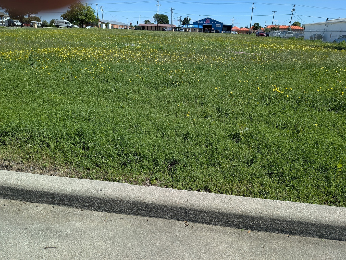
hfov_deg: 71.6
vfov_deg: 56.8
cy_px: 130
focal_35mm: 24
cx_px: 173
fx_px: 240
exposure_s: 1/1653
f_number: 1.7
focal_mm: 4.53
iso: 29
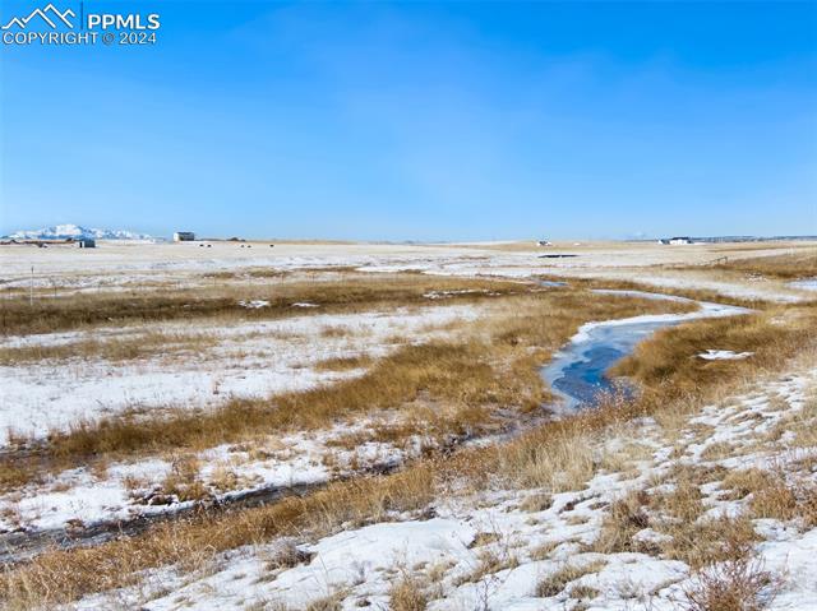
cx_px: 408
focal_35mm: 34
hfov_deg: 54.0
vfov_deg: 41.7
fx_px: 802
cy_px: 306
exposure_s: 1/50
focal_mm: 5.82
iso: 100
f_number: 3.2
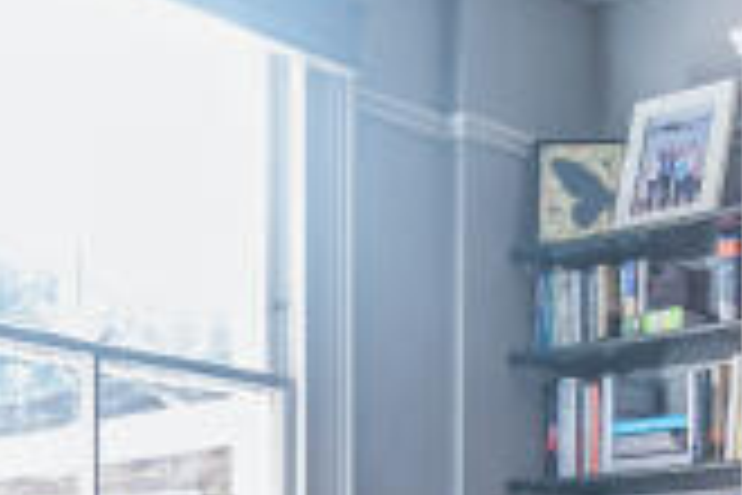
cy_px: 693
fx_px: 1793
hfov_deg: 23.0
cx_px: 598
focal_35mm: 87
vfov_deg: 14.8
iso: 200
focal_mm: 14
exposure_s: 1/3
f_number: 16
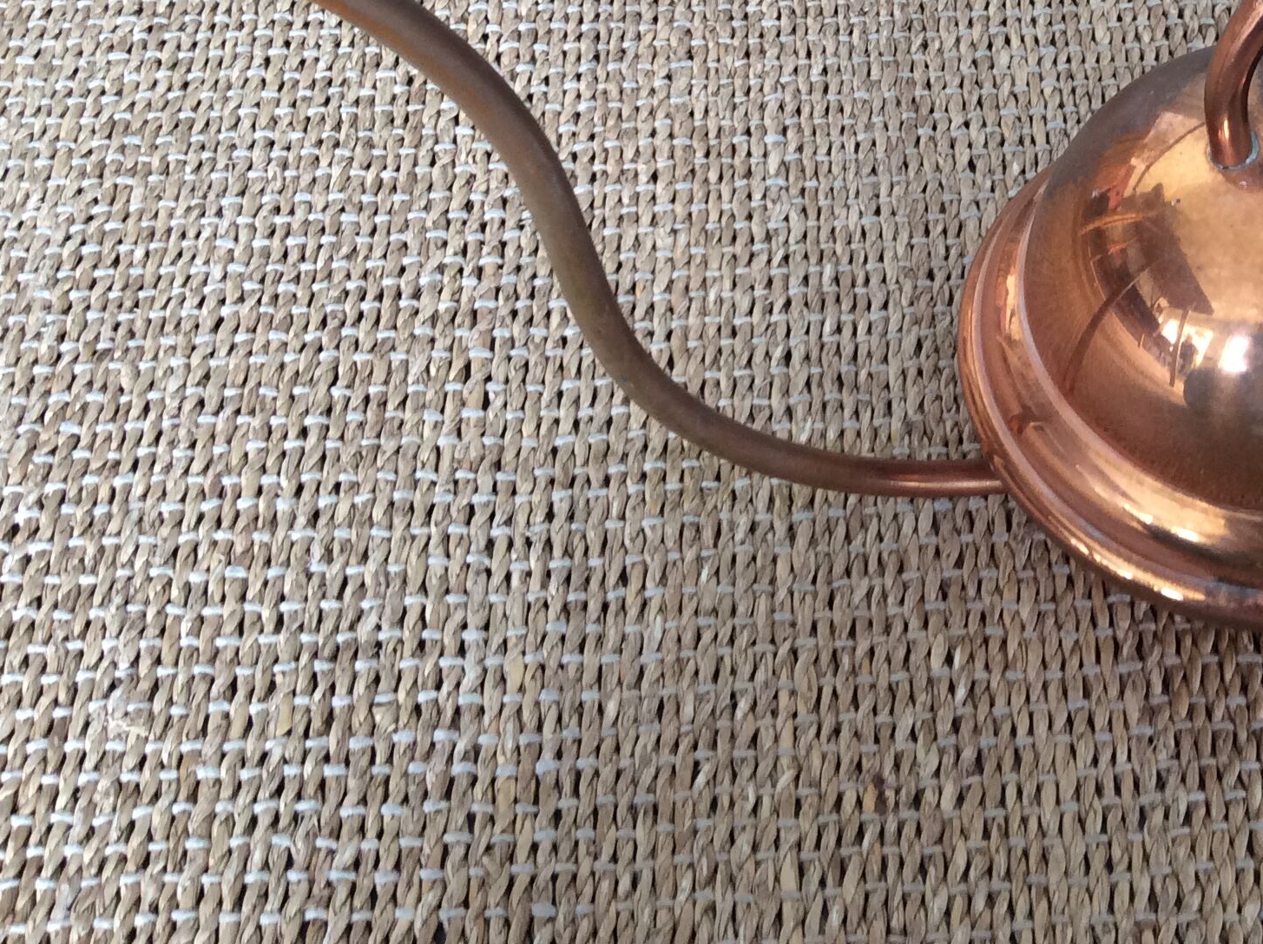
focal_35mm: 57
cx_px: 933
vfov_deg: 24.9
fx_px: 2077
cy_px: 117
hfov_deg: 33.2
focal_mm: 3.3
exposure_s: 1/25
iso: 64
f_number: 2.4
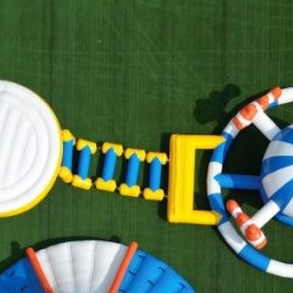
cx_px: 143
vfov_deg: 18.4
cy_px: 422
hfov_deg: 20.4
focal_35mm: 85
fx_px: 814
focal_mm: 6.72
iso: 110
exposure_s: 1/5000
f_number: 1.7
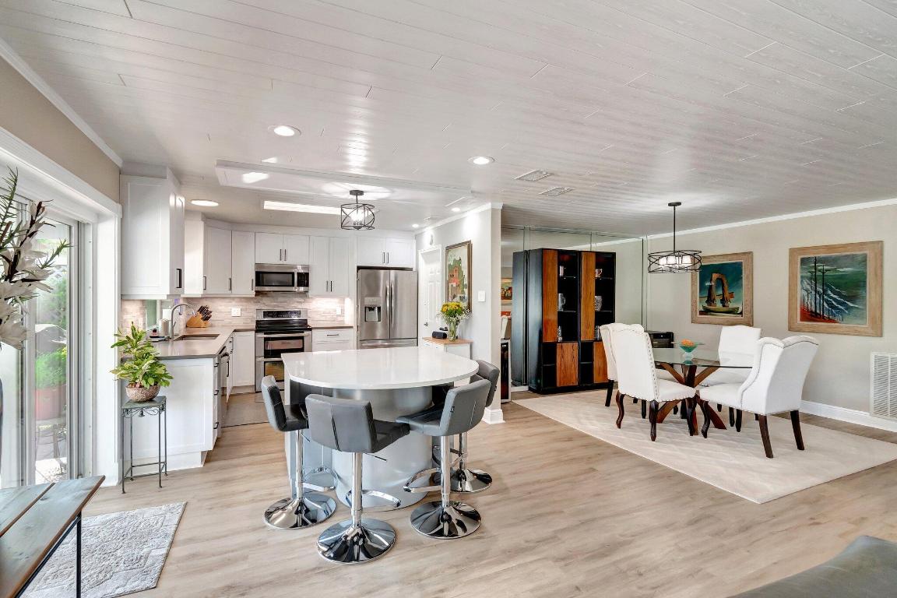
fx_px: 399
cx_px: 448
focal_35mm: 16
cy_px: 299
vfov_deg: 73.7
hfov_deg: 96.7
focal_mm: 11
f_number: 8
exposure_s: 1/13
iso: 1000
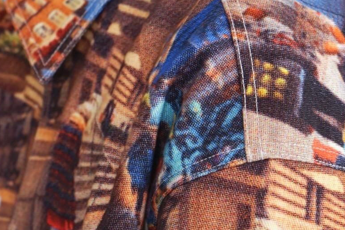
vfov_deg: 13.3
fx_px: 987
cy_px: 170
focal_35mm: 103
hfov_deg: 19.8
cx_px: 193
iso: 400
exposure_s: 1/100
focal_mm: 44
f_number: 4.5
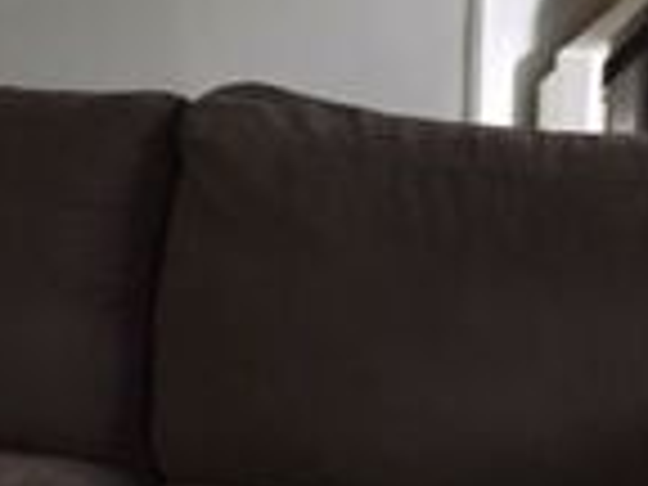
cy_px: 414
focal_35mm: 97
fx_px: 1816
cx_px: 166
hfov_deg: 20.1
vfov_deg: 15.1
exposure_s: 1/17
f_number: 2.2
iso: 400
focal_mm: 4.15
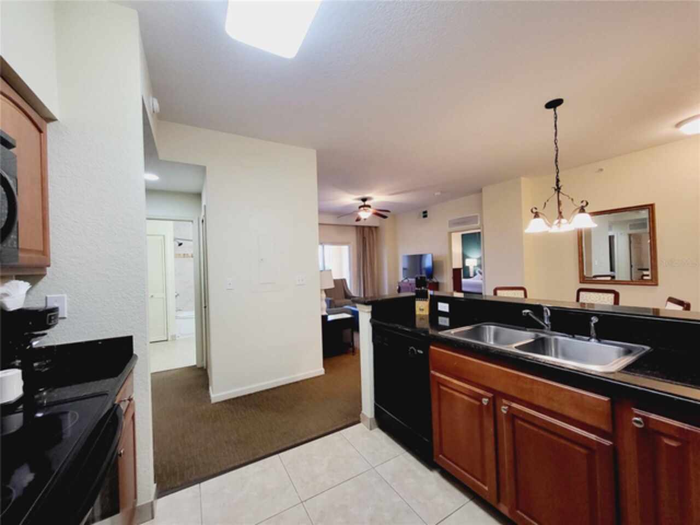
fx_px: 263
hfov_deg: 106.2
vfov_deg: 89.9
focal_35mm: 13
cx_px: 350
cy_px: 262
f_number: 2.2
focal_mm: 1.74
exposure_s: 1/60
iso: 320
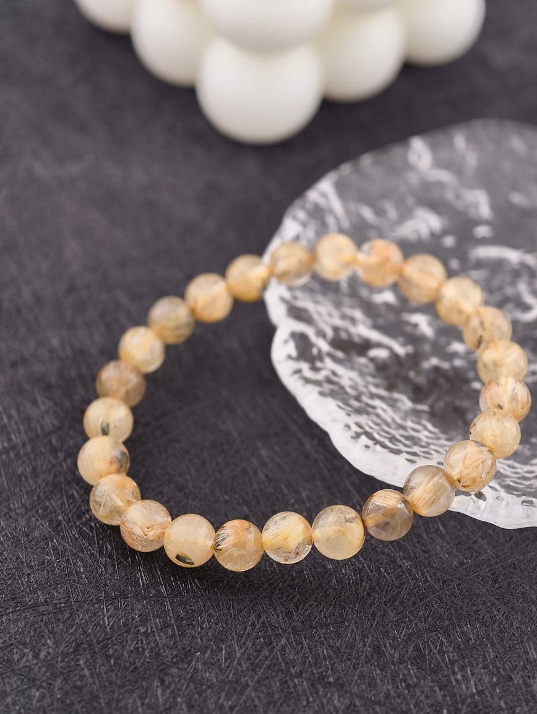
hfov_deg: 17.4
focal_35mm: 85
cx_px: 268
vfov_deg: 23.0
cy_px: 357
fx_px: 1754
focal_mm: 22.48
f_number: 2.67
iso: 125
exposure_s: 1/160
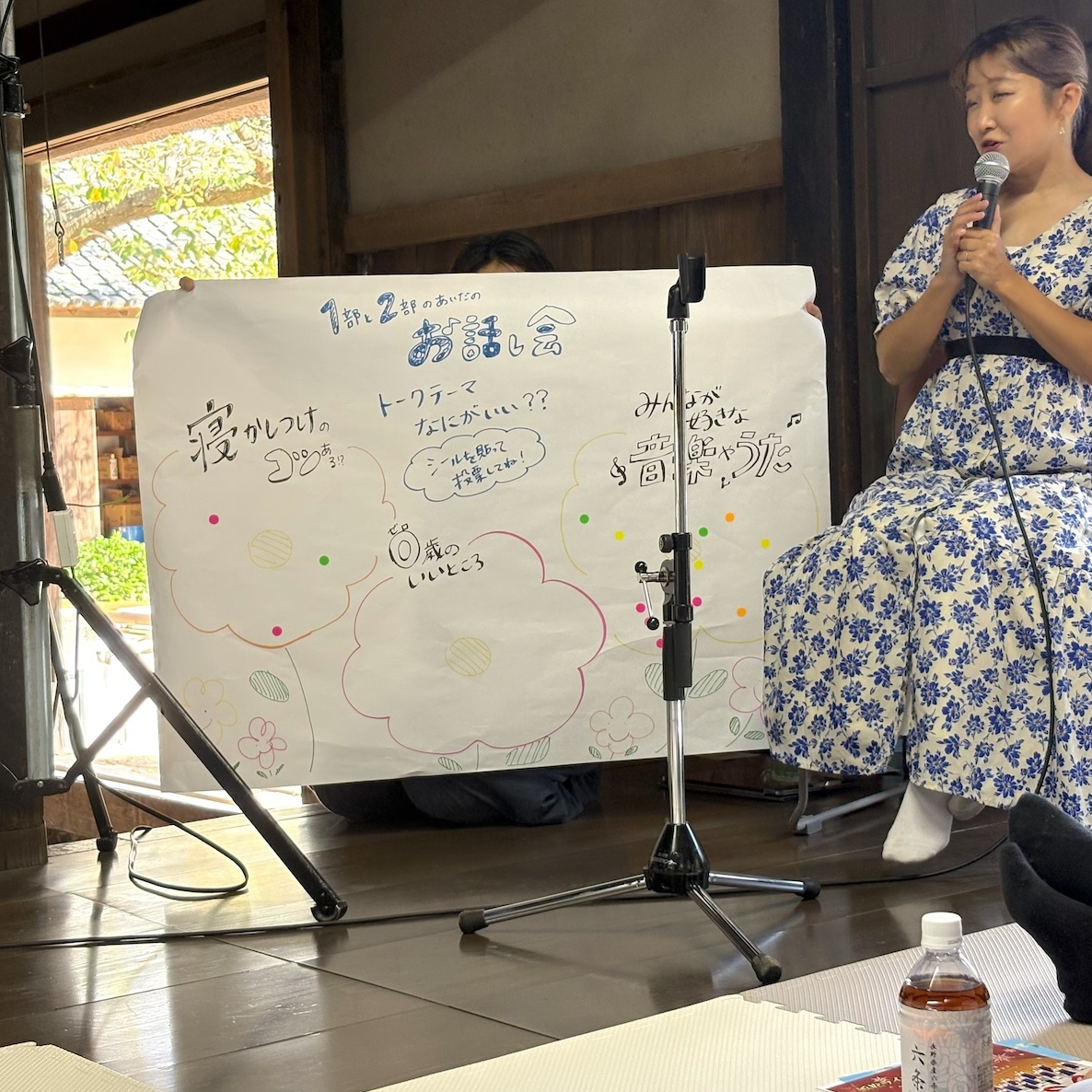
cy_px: 543
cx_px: 517
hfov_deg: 27.7
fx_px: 2213
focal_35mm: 62
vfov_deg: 27.7
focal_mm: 5.96
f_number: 1.6
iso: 80
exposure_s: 1/120
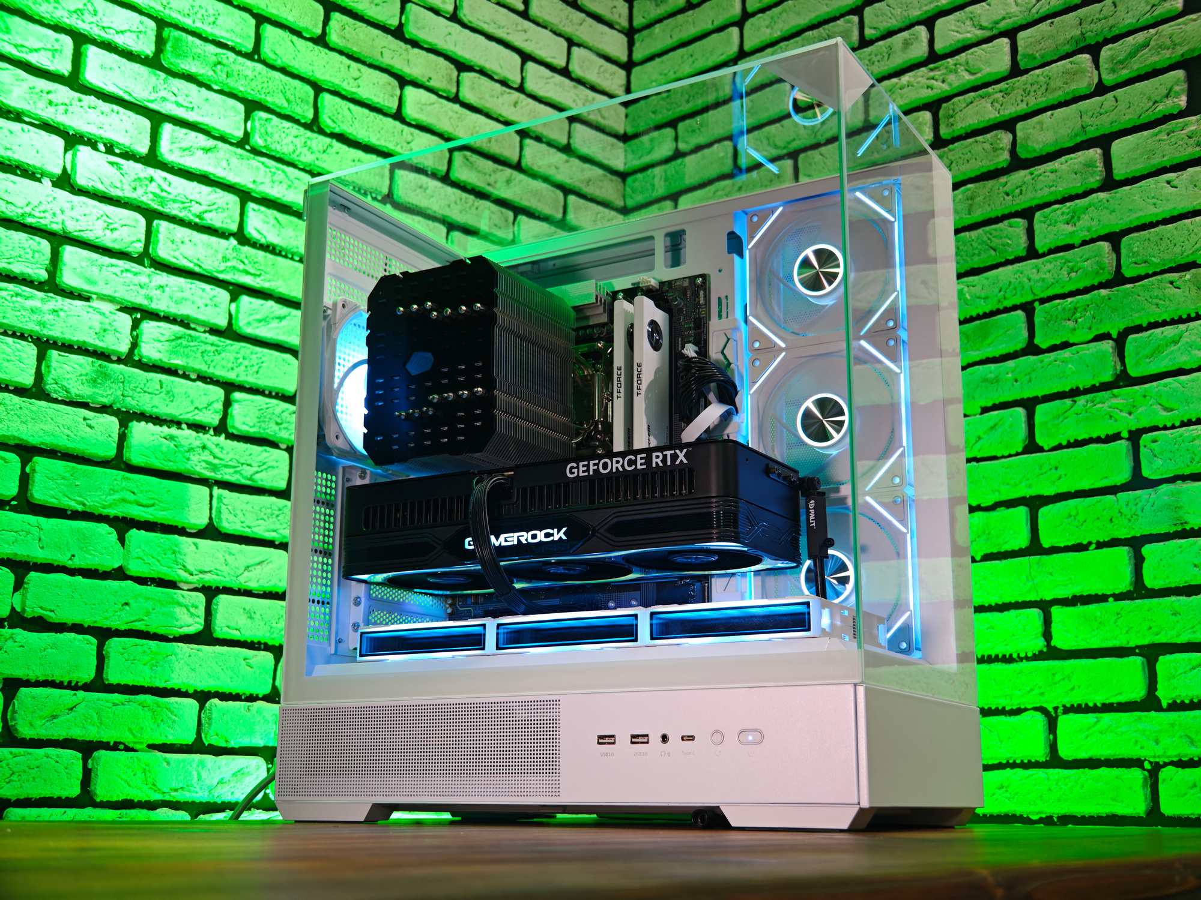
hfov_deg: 73.9
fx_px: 798
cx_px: 600
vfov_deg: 58.9
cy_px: 450
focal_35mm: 23
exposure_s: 1/60
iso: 500
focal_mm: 8.72
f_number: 4
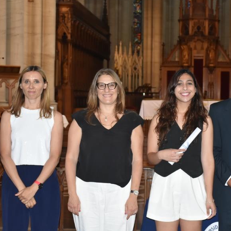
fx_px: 710
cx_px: 178
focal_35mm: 94
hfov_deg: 18.3
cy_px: 123
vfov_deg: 18.5
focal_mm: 42
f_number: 5.6
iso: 1600
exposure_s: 1/60
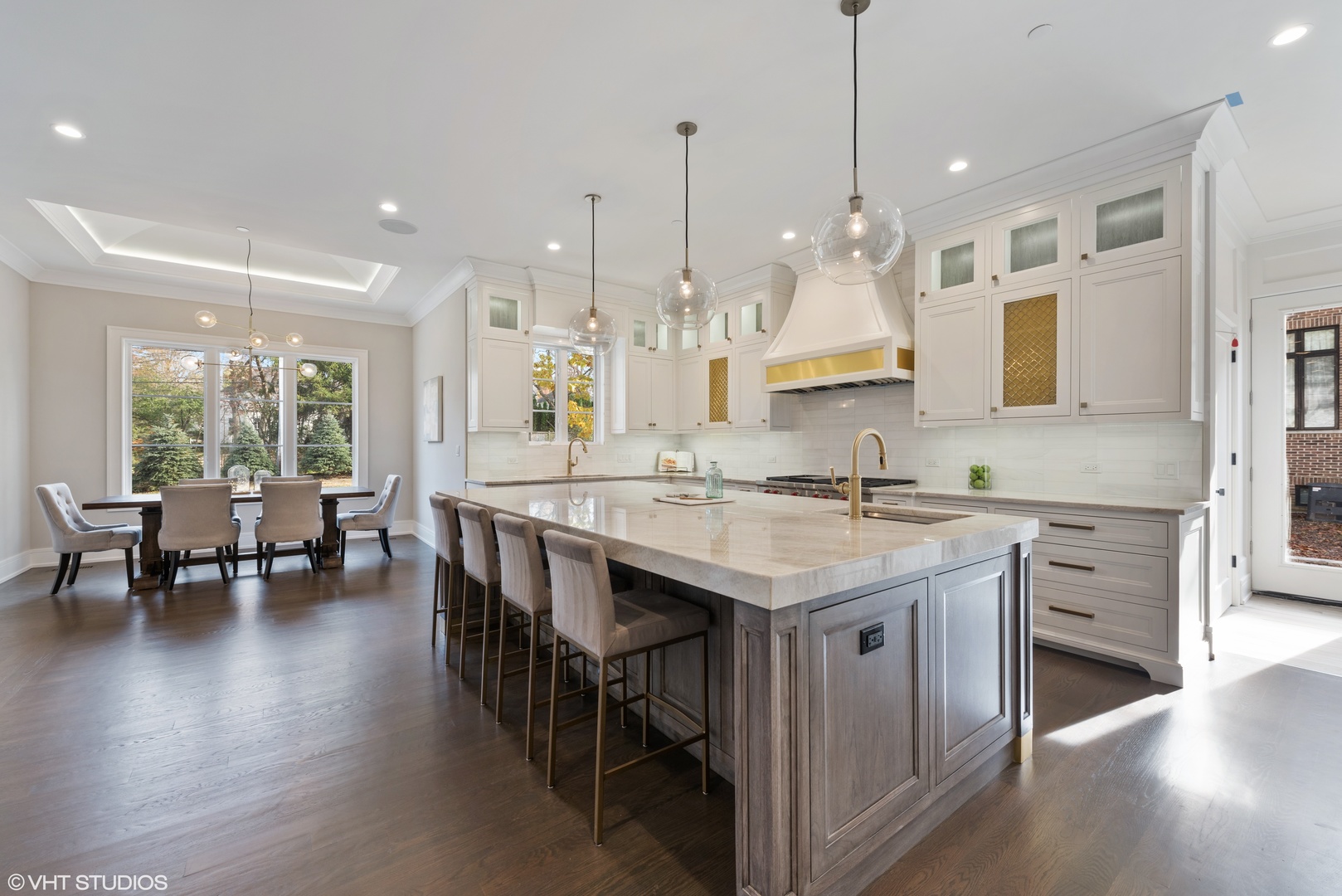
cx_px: 671
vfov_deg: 81.3
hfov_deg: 104.2
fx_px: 522
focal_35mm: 14
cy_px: 448
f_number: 9.5
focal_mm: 14
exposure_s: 1/4
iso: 200
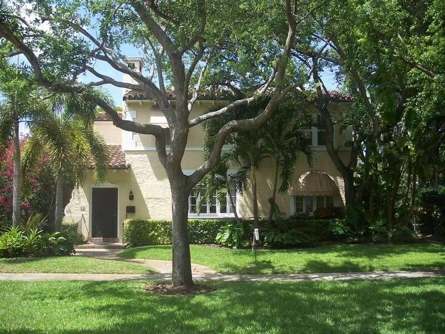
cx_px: 222
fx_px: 476
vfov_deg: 38.7
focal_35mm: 37
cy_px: 167
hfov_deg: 50.1
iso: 64
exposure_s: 1/400
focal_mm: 7.8
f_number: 2.8
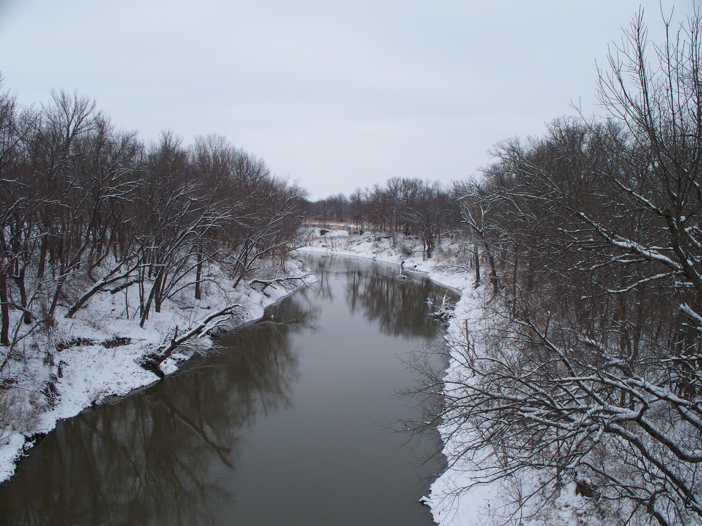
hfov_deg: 51.4
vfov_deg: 39.7
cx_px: 351
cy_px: 263
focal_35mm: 36
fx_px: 730
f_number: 5
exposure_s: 1/320
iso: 64
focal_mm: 7.54
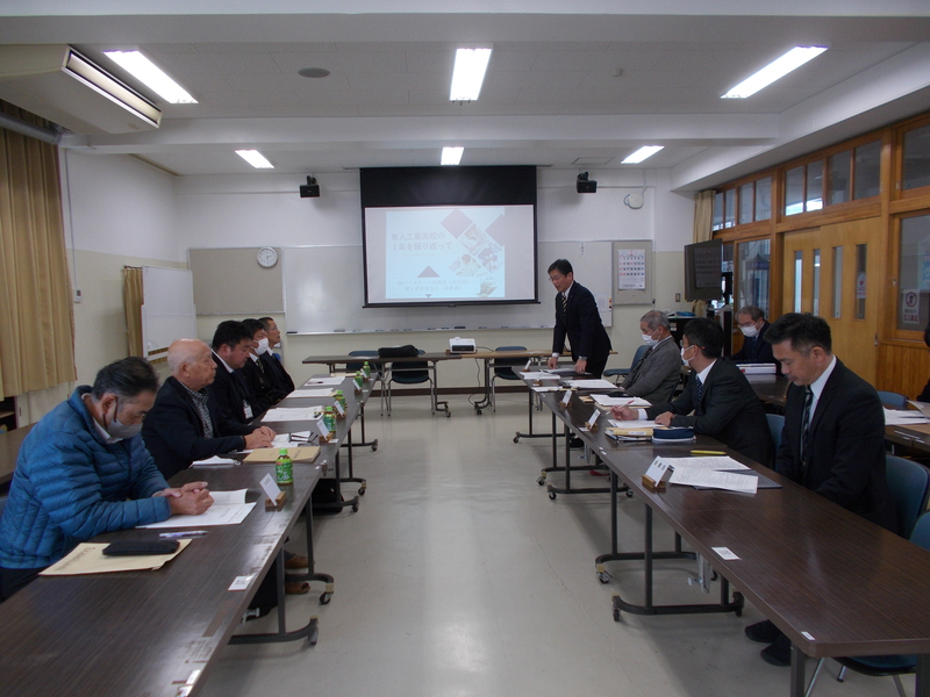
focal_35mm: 26
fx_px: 699
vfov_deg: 53.1
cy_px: 348
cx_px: 465
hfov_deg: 67.3
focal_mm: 4.6
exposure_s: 1/40
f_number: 3.2
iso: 80
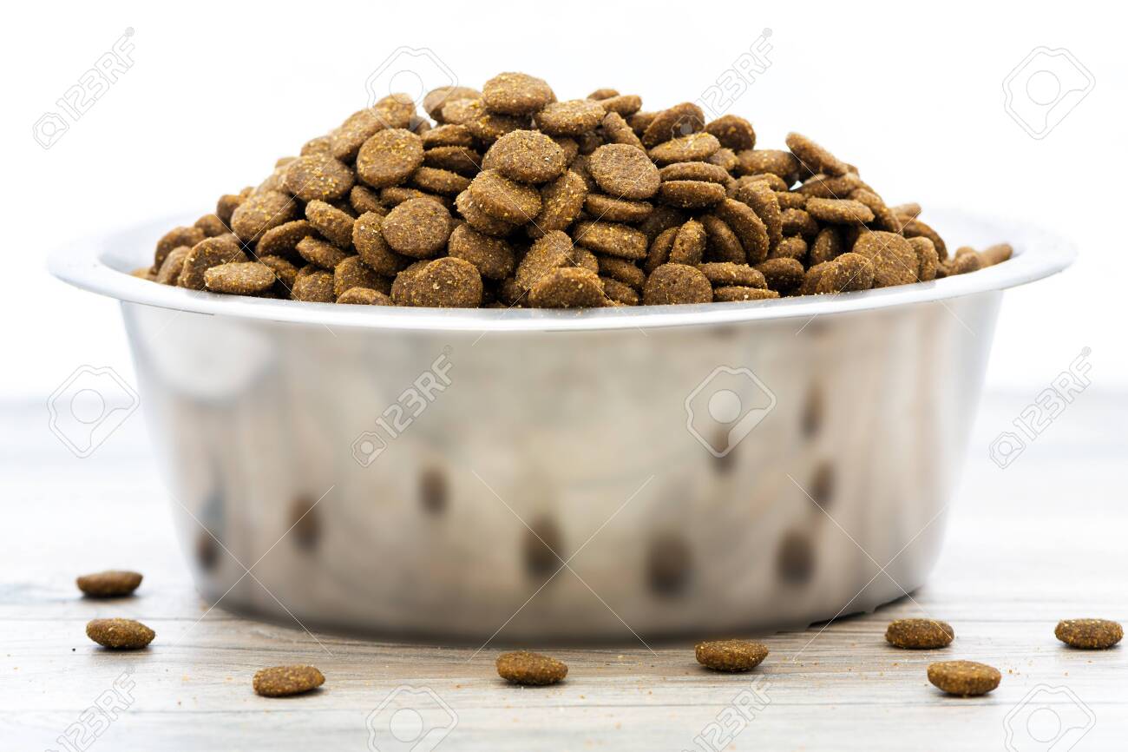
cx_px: 564
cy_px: 376
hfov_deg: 13.0
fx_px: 4933
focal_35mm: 158
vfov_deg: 8.7
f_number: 6.3
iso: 100
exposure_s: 1
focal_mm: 105
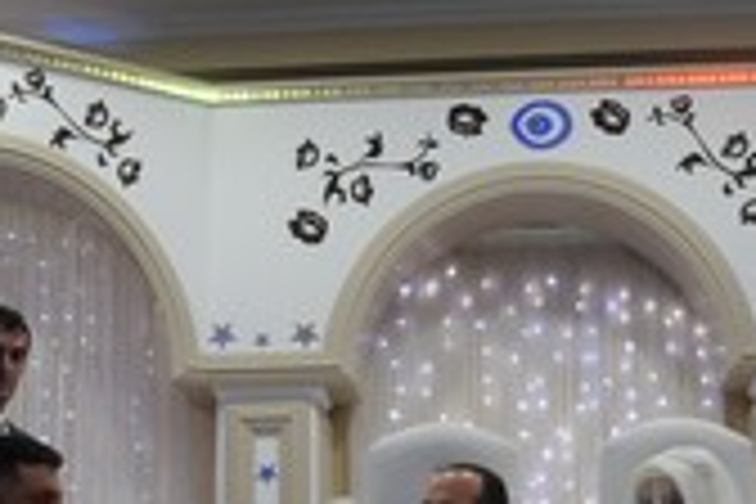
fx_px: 1771
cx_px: 410
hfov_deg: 24.1
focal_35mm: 84
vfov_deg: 15.7
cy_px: 574
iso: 1250
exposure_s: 1/80
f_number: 4.5
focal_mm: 21
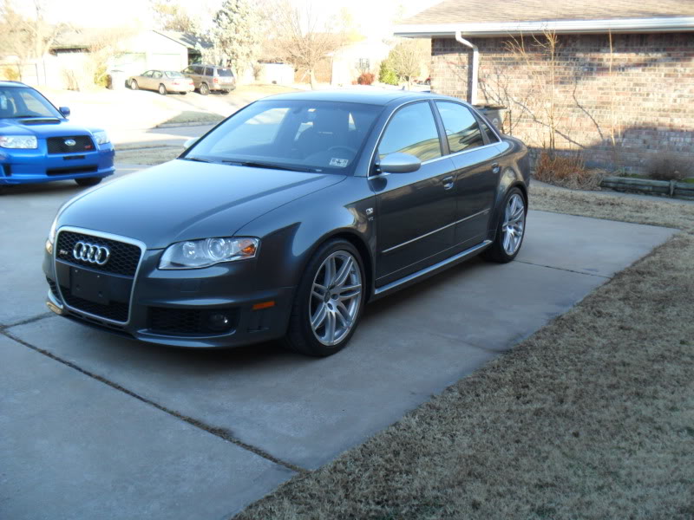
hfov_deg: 52.6
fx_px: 702
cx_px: 347
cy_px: 260
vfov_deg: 40.7
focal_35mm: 35
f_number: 3
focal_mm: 6.3
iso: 80
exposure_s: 1/125
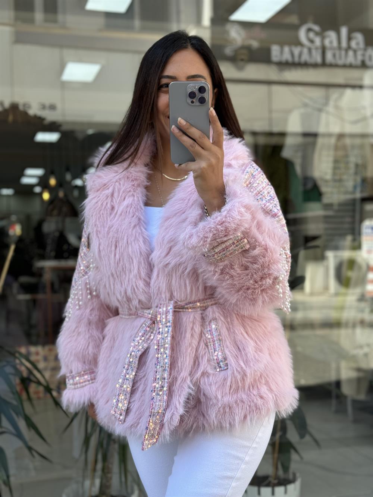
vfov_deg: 39.7
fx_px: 690
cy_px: 248
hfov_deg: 30.3
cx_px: 186
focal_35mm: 48
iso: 64
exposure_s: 1/372
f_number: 1.78
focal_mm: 6.76
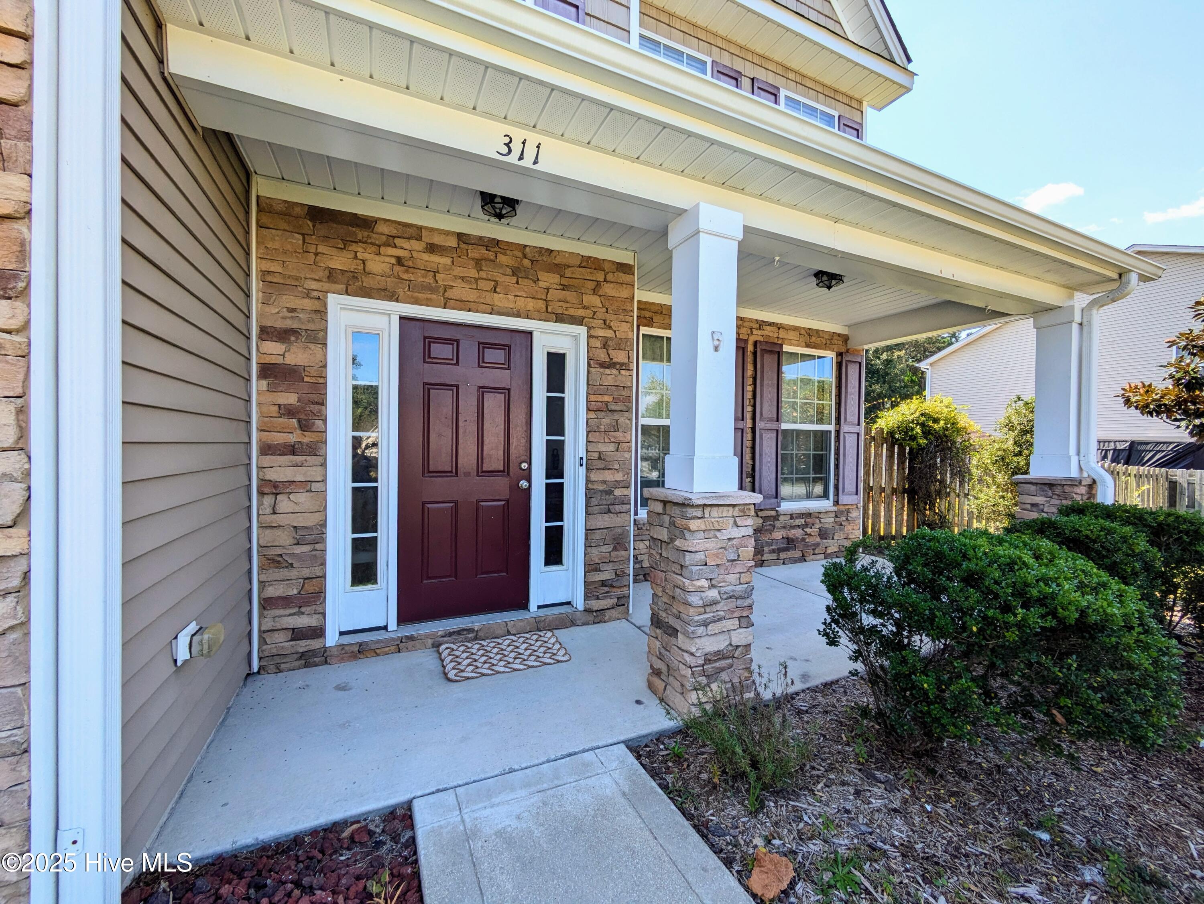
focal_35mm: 14
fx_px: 487
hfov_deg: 102.0
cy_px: 452
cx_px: 602
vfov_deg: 85.7
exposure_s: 1/560
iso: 49
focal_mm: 1.83
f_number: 2.2
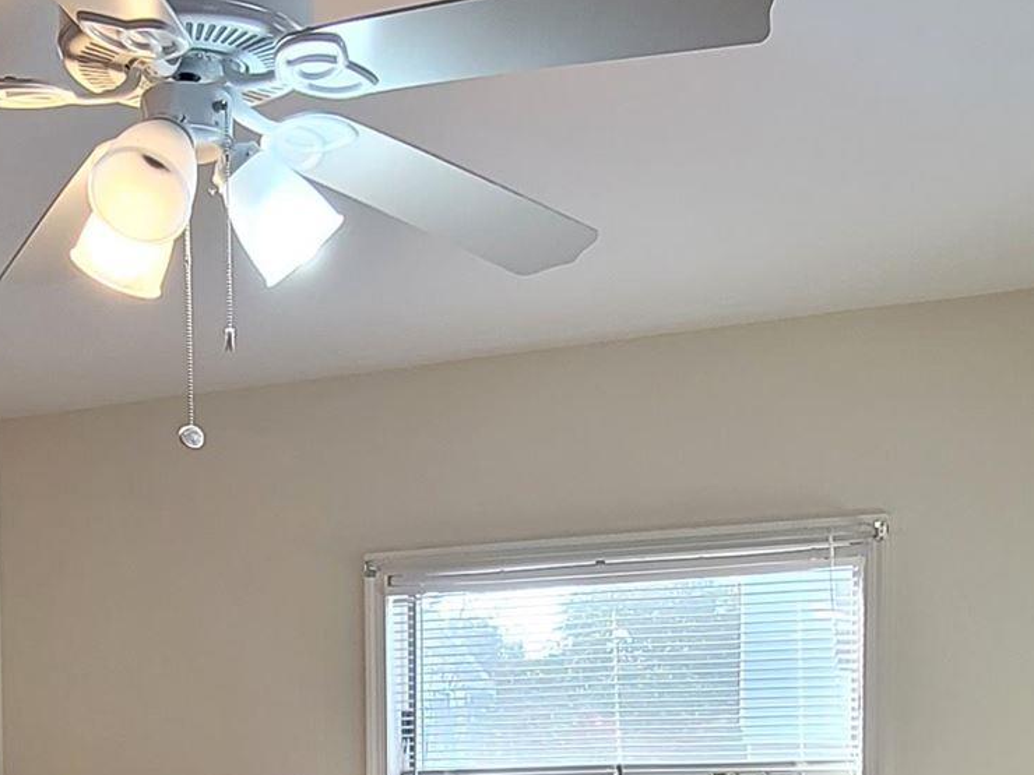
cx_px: 316
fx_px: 1613
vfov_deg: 24.3
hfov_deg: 35.1
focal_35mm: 54
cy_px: 952
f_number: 2.2
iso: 125
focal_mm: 2.2
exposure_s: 1/60
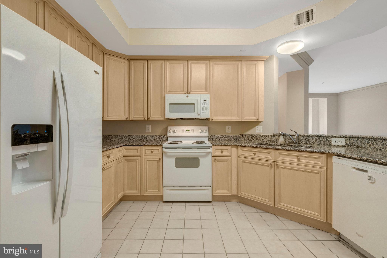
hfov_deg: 96.8
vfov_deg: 73.7
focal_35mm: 16
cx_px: 194
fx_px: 172
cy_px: 129
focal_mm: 16
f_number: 8
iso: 1250
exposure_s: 1/15
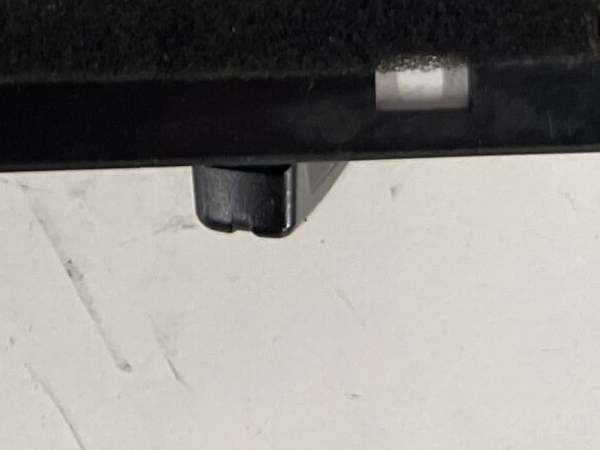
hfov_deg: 16.0
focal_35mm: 113
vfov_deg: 11.5
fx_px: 1959
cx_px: -298
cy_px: -518
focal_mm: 5.7
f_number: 1.5
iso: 320
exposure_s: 1/60
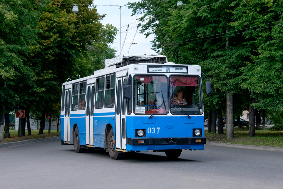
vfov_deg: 18.9
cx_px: 132
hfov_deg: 28.1
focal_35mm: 72
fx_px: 566
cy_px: 82
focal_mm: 36.6
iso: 500
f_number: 4.5
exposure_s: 1/640
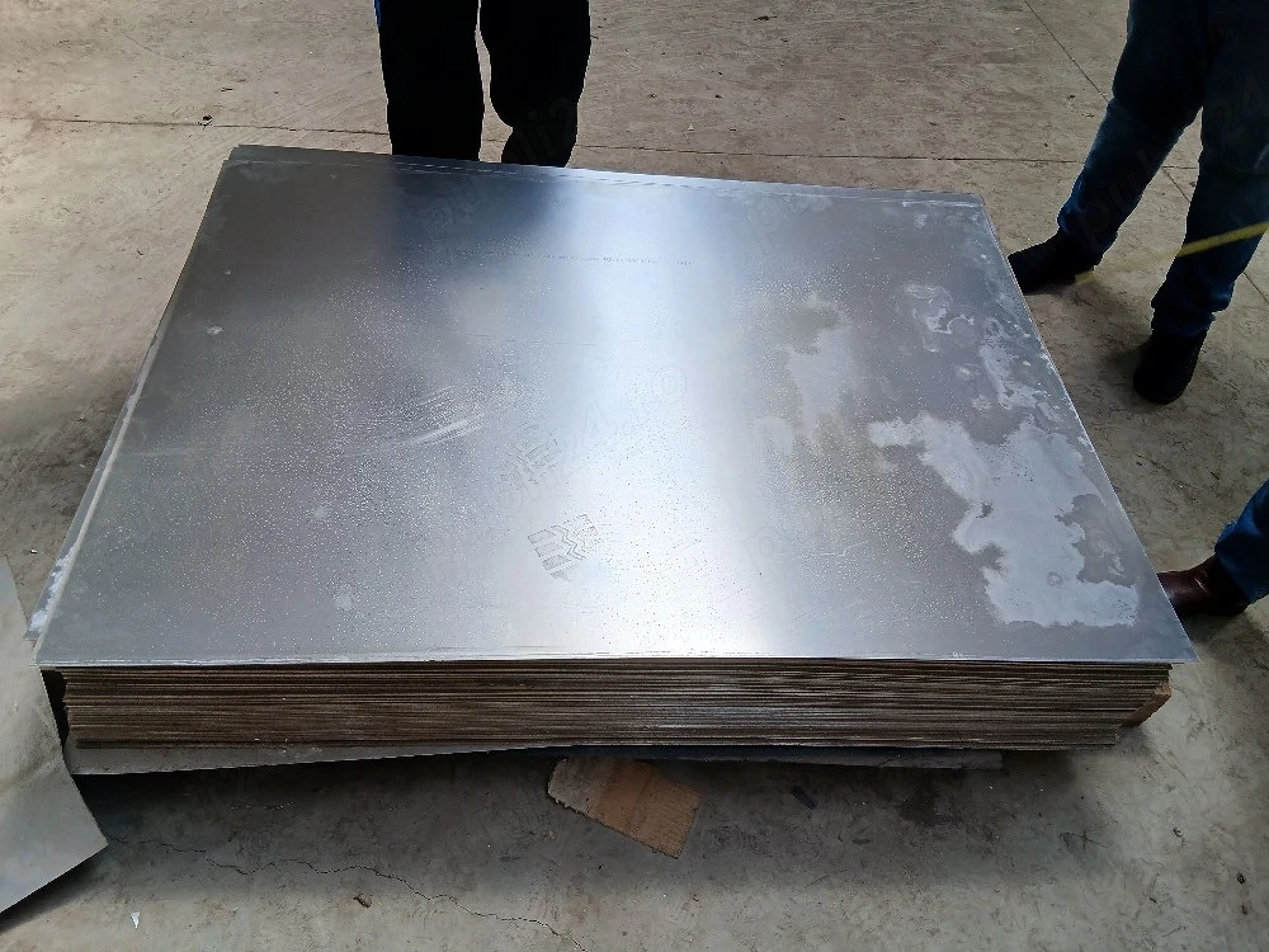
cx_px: 634
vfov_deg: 53.1
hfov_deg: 67.3
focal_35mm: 26
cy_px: 476
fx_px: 953
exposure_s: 1/118
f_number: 1.8
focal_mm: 3.98
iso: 20
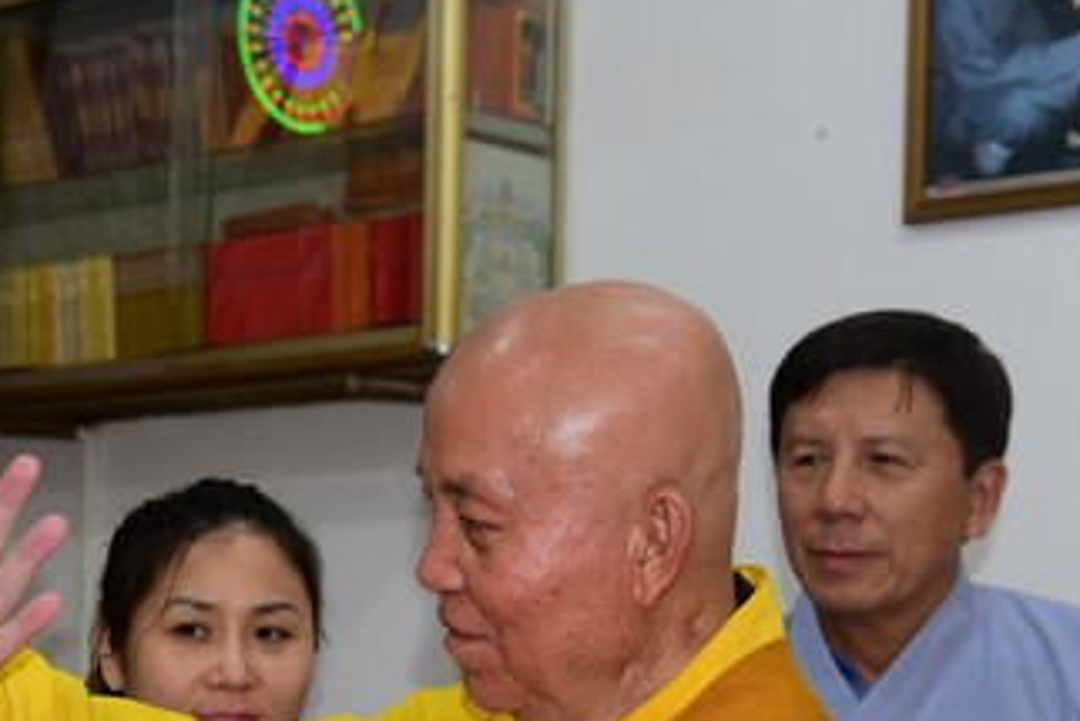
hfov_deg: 20.7
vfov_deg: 14.0
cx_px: 154
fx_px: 2911
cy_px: 657
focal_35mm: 97
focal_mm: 48
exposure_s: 1/60
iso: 400
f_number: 5
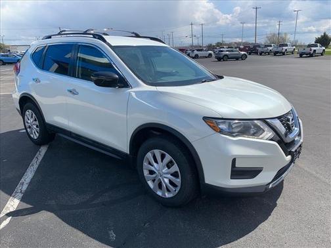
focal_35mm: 26
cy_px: 124
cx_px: 166
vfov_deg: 53.1
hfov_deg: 67.3
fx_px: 249
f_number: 1.8
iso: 25
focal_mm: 4.25
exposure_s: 1/2545
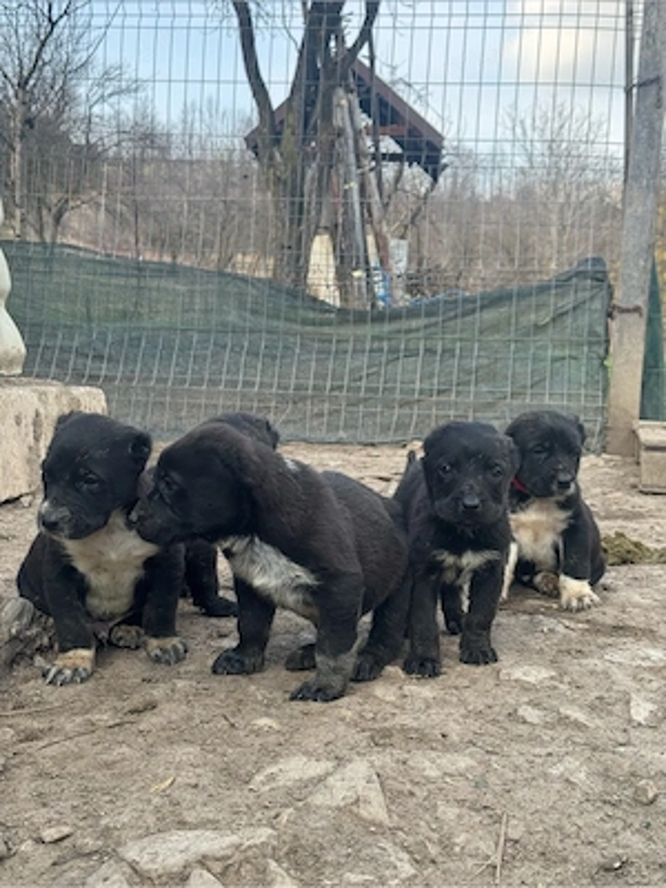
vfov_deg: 39.7
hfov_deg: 30.3
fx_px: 1231
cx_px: 333
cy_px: 444
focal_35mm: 48
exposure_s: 1/364
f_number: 1.78
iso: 64
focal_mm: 6.76
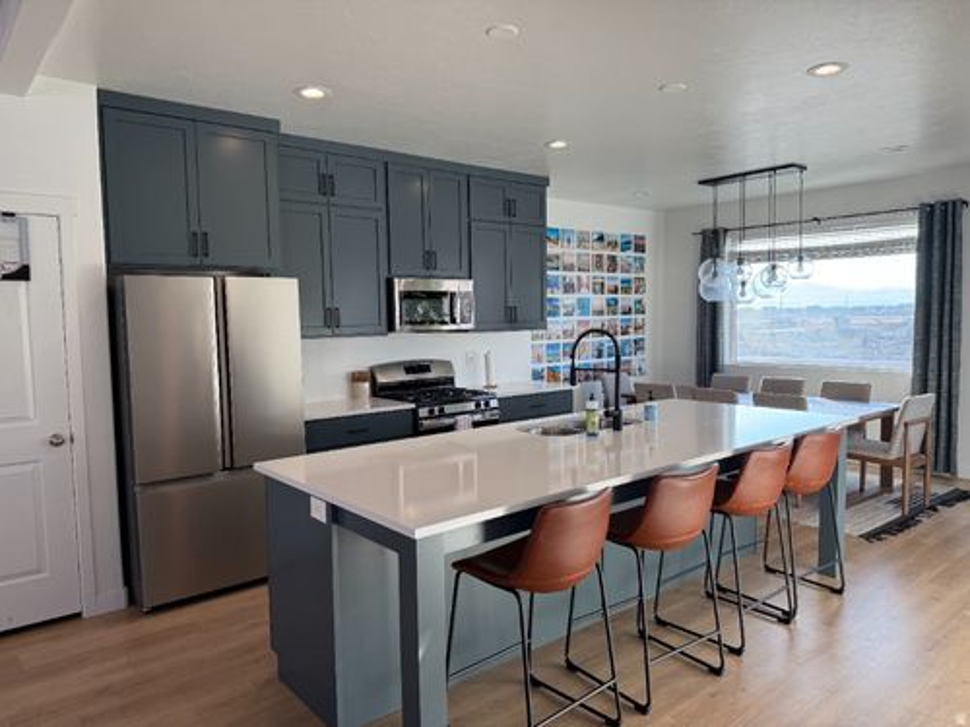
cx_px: 485
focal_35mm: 24
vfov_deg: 56.8
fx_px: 673
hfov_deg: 71.6
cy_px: 364
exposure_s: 1/330
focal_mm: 6.76
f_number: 1.78
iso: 100
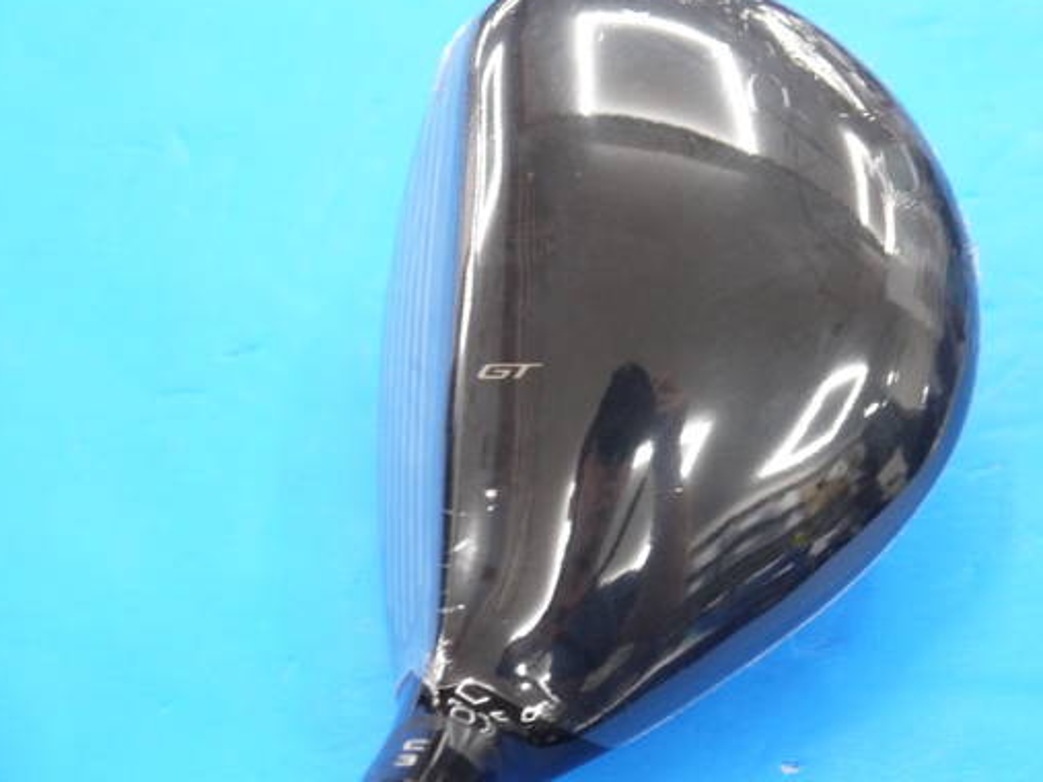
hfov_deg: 18.5
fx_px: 3193
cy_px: 370
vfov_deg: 14.0
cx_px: 650
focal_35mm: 106
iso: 800
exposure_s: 1/50
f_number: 5.6
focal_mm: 42
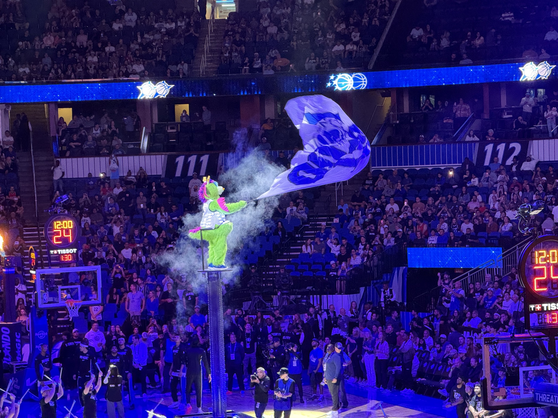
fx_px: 1934
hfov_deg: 16.4
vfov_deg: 12.3
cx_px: 279
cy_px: 209
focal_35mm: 120
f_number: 2.8
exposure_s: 1/60
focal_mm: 15.66
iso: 800
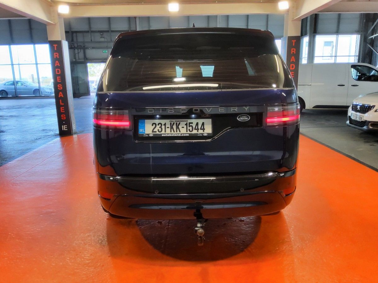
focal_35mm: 26
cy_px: 142
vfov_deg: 53.1
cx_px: 189
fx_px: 284
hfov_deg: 67.3
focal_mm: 3.08
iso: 320
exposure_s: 1/120
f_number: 2
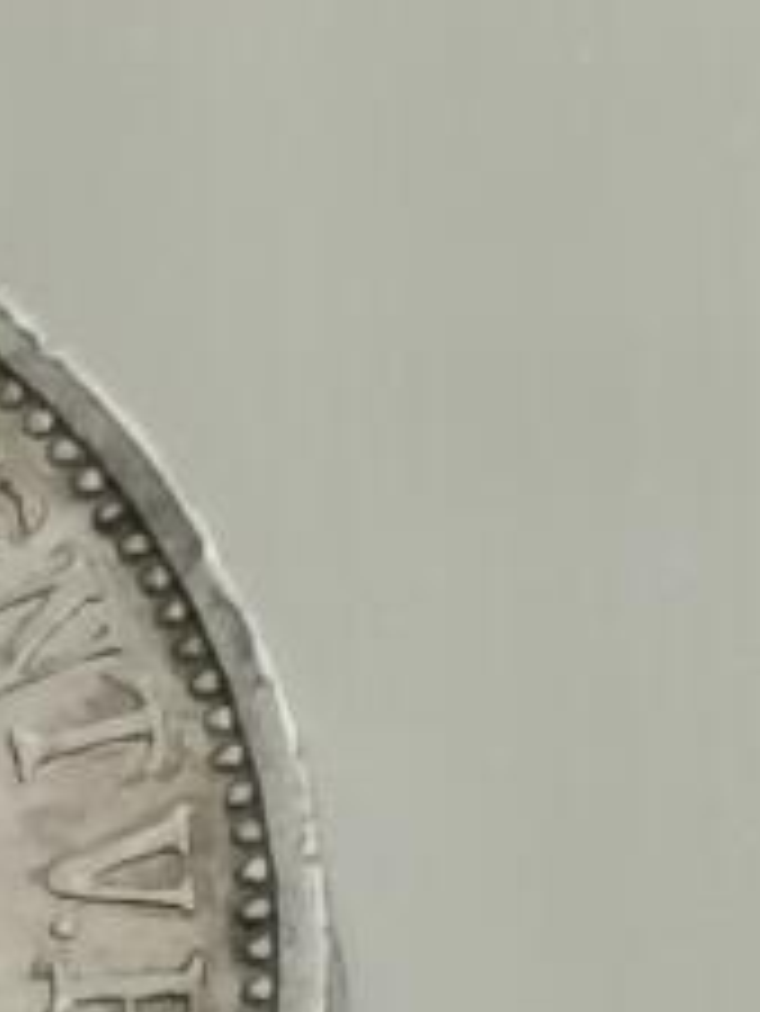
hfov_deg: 3.0
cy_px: 1412
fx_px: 14506
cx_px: -1160
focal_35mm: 496
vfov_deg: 4.0
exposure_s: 1/100
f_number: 1.8
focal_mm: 5.58
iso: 100
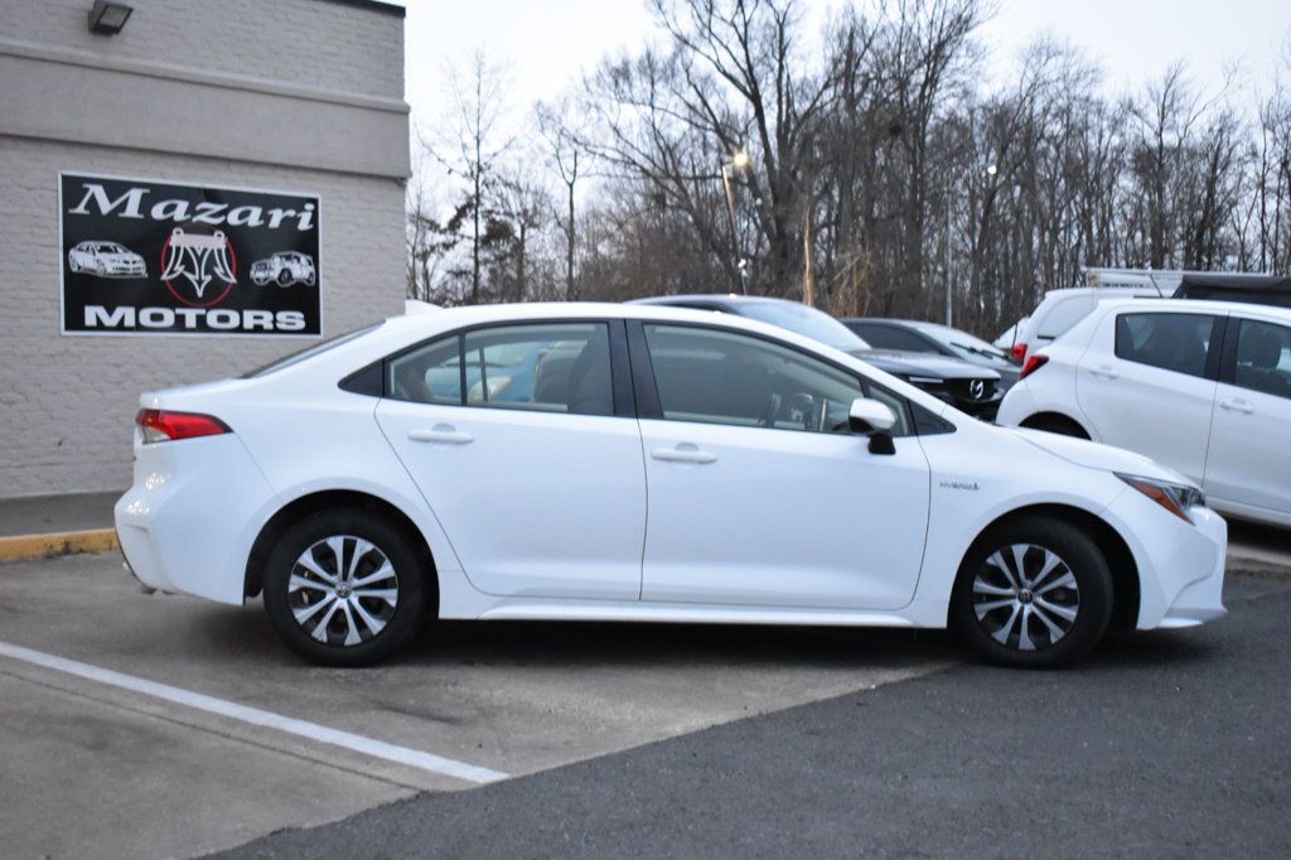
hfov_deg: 43.6
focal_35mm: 45
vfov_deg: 29.8
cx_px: 646
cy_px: 430
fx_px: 1613
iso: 3200
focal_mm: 30
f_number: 4.2
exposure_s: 1/100
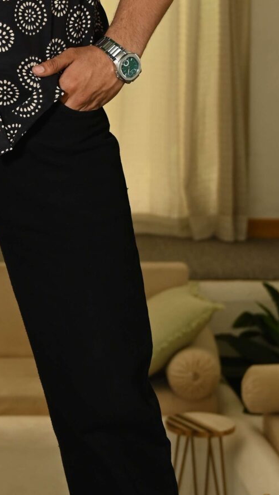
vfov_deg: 16.7
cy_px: 80
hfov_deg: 9.4
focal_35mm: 127
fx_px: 1669
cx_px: -85
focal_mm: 42
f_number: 4
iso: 250
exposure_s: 1/160
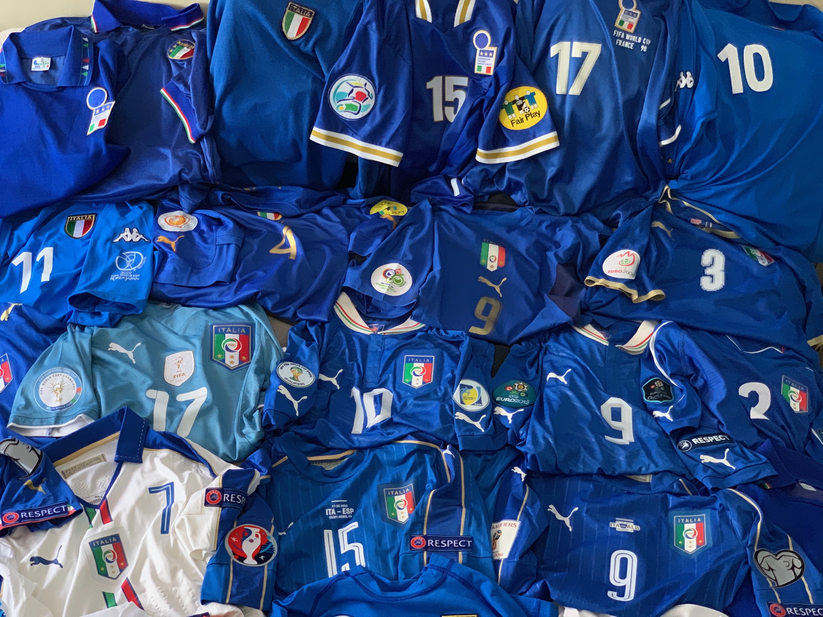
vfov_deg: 28.0
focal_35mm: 52
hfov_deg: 36.8
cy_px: 308
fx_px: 1236
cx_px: 412
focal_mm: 6
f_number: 2.4
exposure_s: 1/30
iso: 640
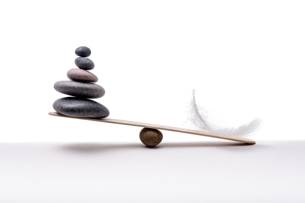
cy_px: 102
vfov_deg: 13.0
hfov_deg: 19.5
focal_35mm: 105
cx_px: 152
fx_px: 890
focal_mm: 105
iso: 40
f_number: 11
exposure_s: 1/250
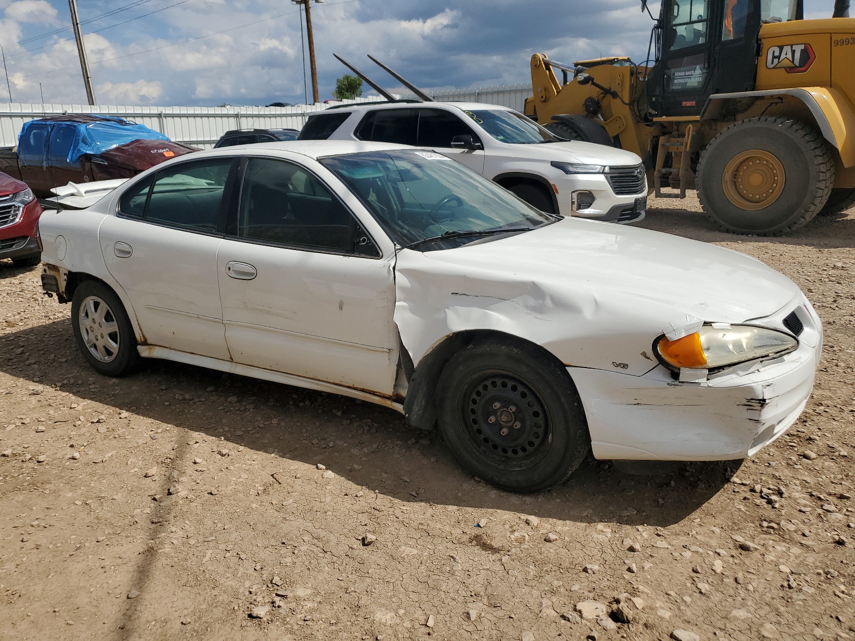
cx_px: 428
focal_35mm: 26
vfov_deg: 53.1
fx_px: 642
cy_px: 320
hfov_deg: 67.3
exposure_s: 1/10000
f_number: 1.5
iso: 50
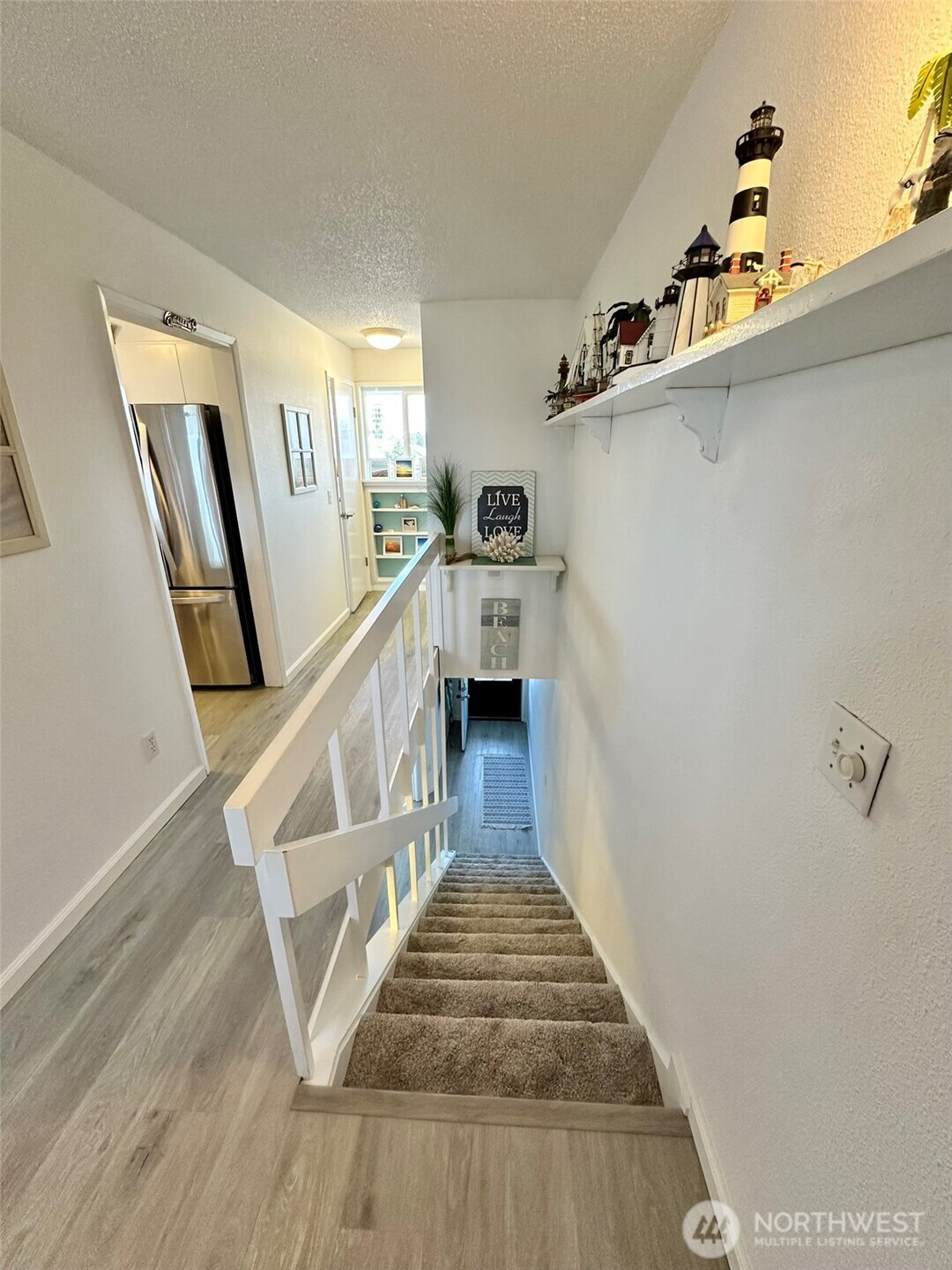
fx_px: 513
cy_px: 635
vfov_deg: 102.1
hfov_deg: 85.7
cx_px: 476
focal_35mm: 14
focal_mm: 2.22
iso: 250
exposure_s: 1/120
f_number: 2.2
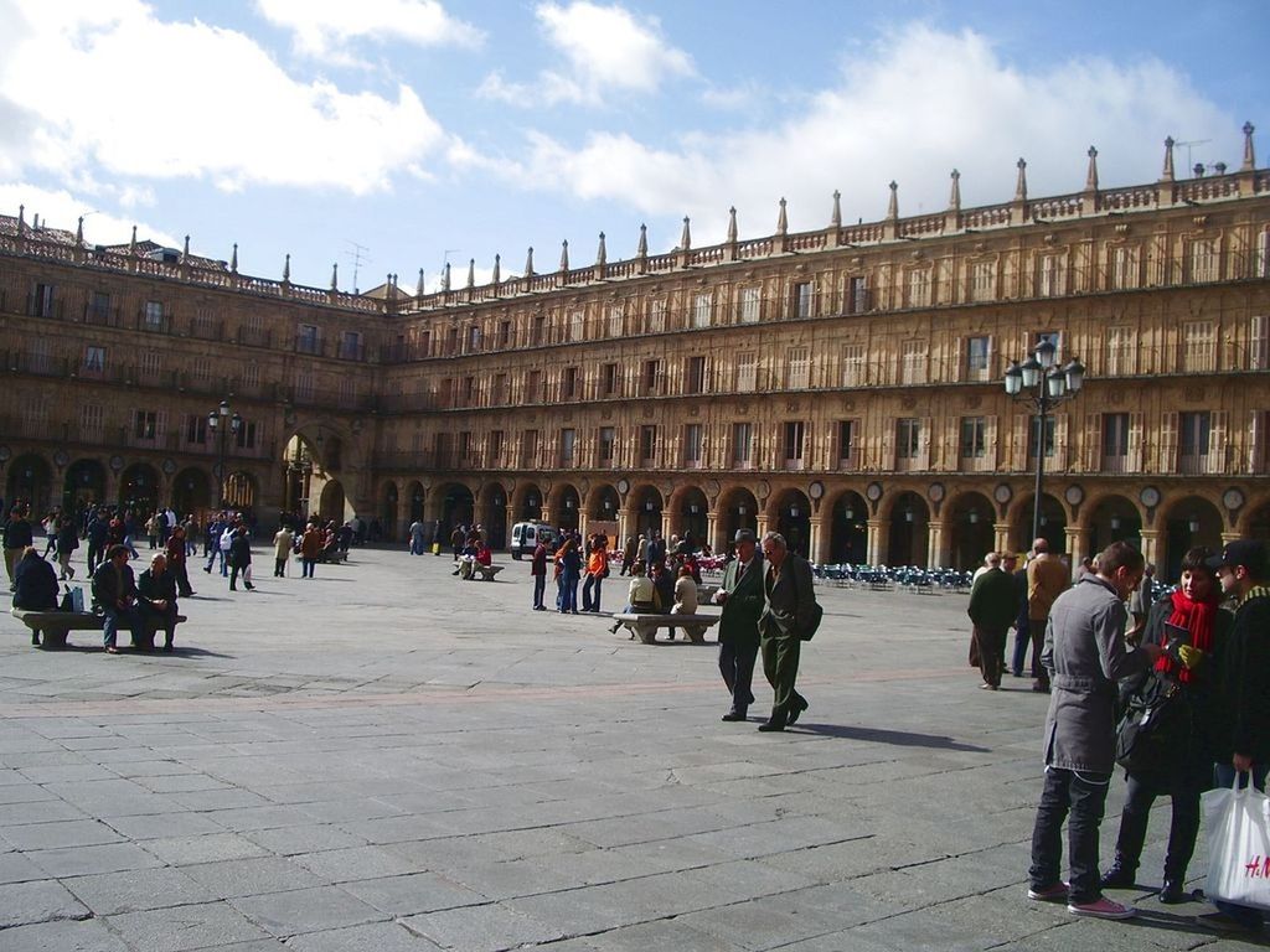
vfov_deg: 40.7
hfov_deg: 52.6
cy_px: 476
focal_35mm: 35
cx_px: 635
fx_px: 1284
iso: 50
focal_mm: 5.8
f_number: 4.3
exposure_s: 1/400
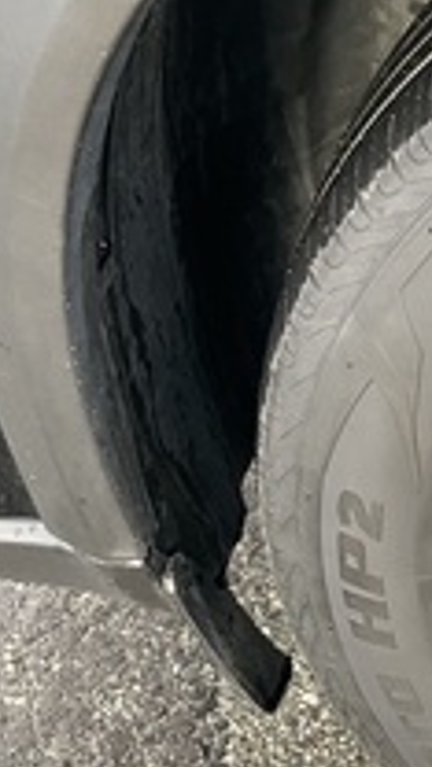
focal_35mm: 97
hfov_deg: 10.8
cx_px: 990
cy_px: 435
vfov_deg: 22.0
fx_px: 1975
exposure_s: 1/122
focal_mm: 3
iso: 32
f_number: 1.8
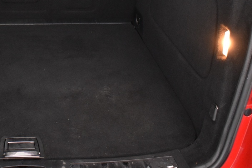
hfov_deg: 30.6
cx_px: 15
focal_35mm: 62
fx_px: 434
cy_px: -1
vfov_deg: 21.2
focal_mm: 18
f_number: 3.5
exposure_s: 1/30
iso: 1600
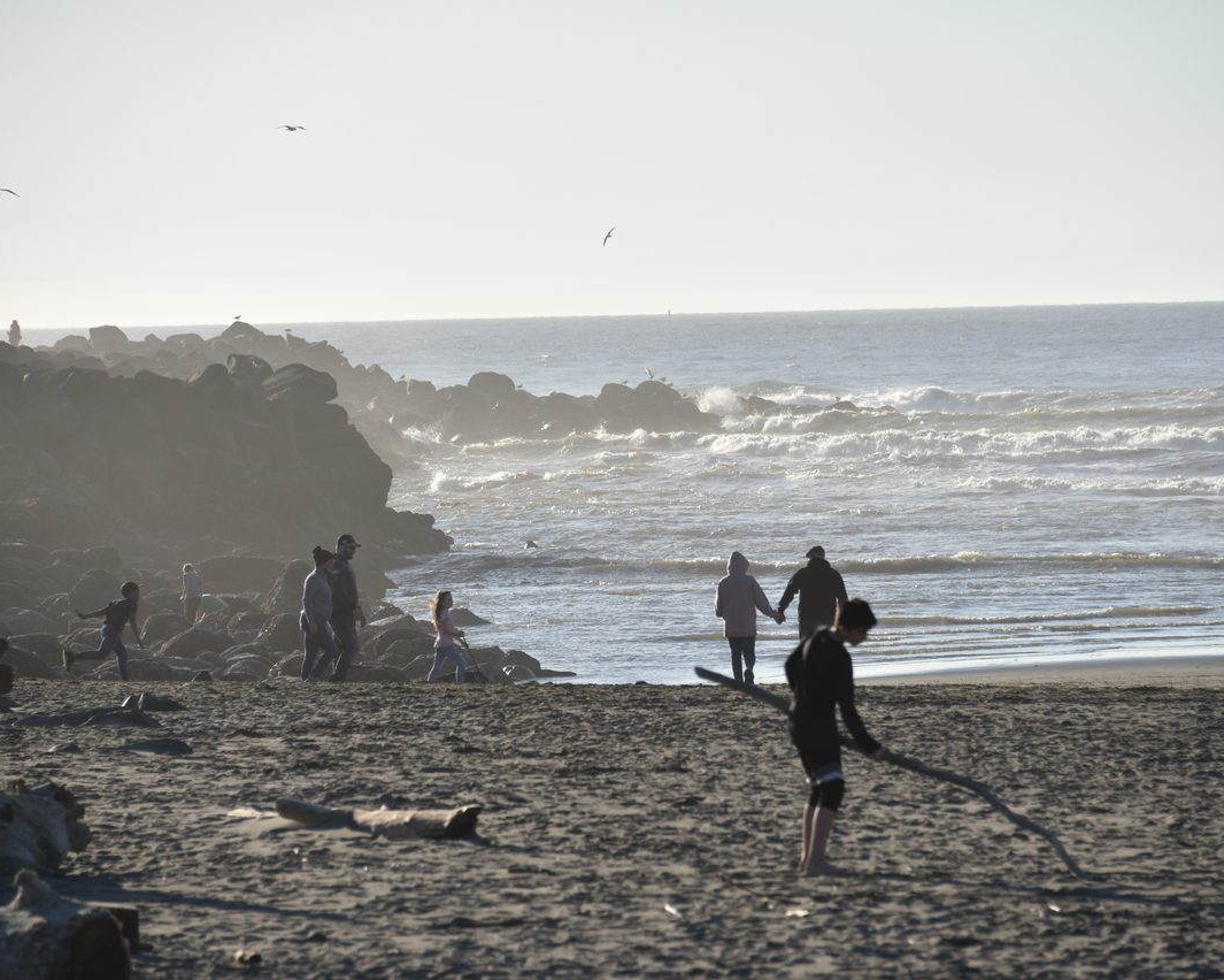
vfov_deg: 6.5
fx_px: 8585
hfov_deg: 8.2
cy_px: 490
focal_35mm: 237
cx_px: 664
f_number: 8
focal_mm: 210
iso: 100
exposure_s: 1/500
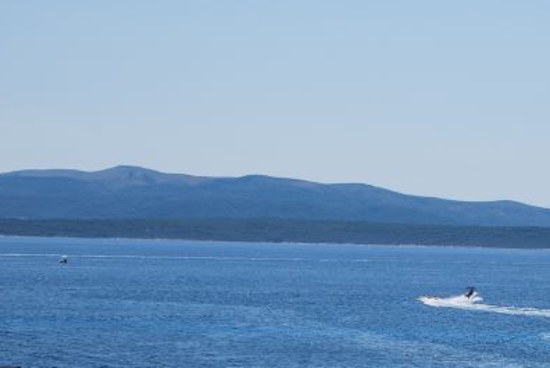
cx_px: 501
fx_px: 1484
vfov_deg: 14.1
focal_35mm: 97
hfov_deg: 20.6
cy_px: 276
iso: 100
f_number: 9
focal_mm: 32
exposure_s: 1/320
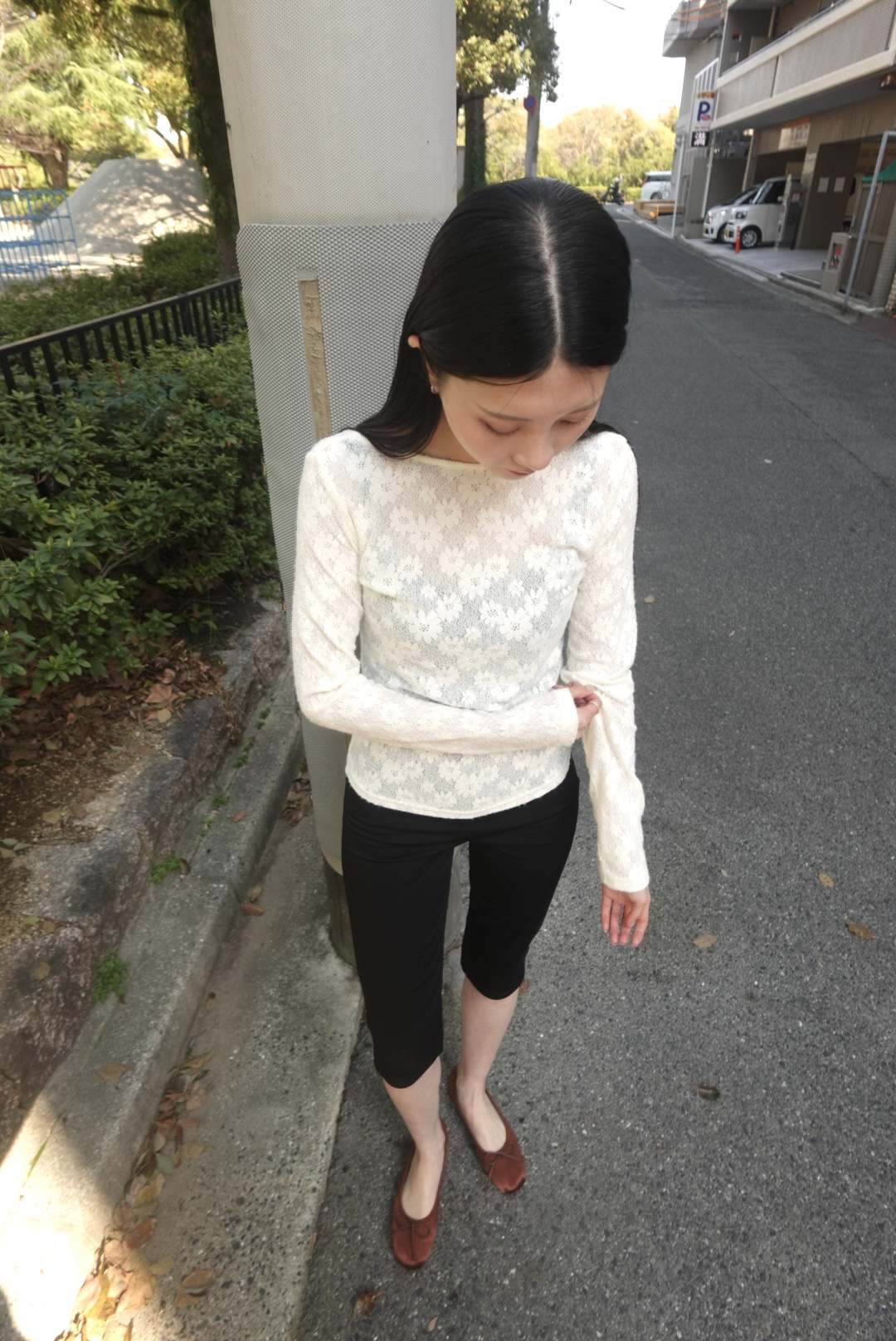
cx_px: 448
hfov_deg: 62.0
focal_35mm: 20
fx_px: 745
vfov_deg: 83.9
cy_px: 670
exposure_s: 1/640
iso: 125
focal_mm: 7.6
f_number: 2
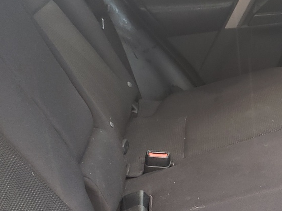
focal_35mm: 75
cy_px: 111
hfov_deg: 24.8
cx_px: 282
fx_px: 611
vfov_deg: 19.6
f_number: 1.5
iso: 75
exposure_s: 1/50
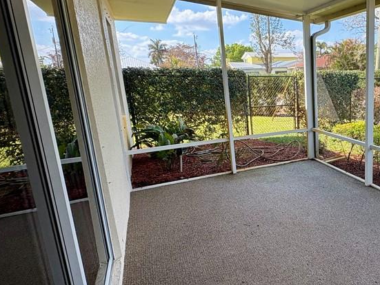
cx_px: 314
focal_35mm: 26
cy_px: 132
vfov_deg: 53.1
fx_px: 286
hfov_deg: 60.7
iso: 64
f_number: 2.2
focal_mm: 2.22
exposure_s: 1/428
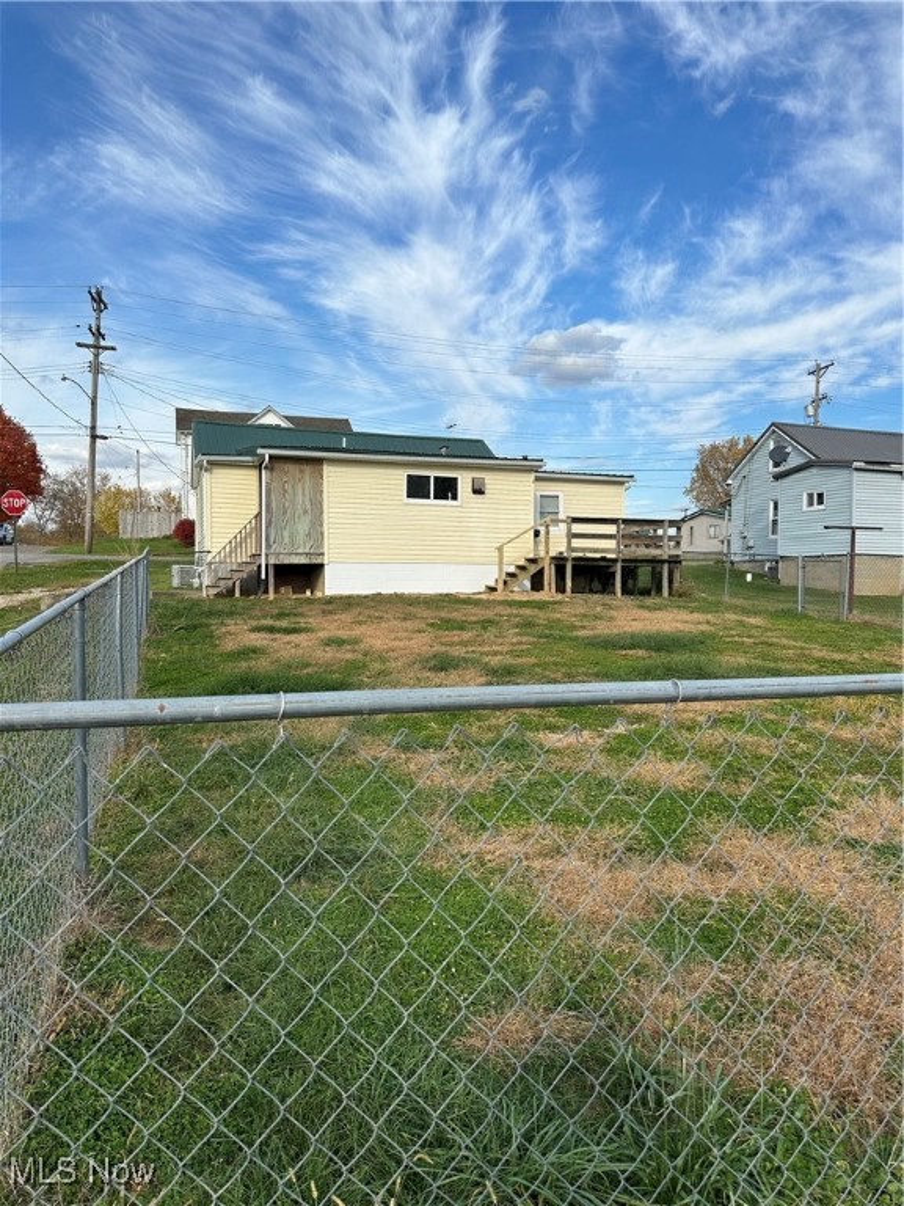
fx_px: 836
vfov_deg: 71.6
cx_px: 452
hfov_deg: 56.8
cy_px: 603
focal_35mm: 24
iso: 80
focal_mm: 6.86
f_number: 1.78
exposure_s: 1/3058
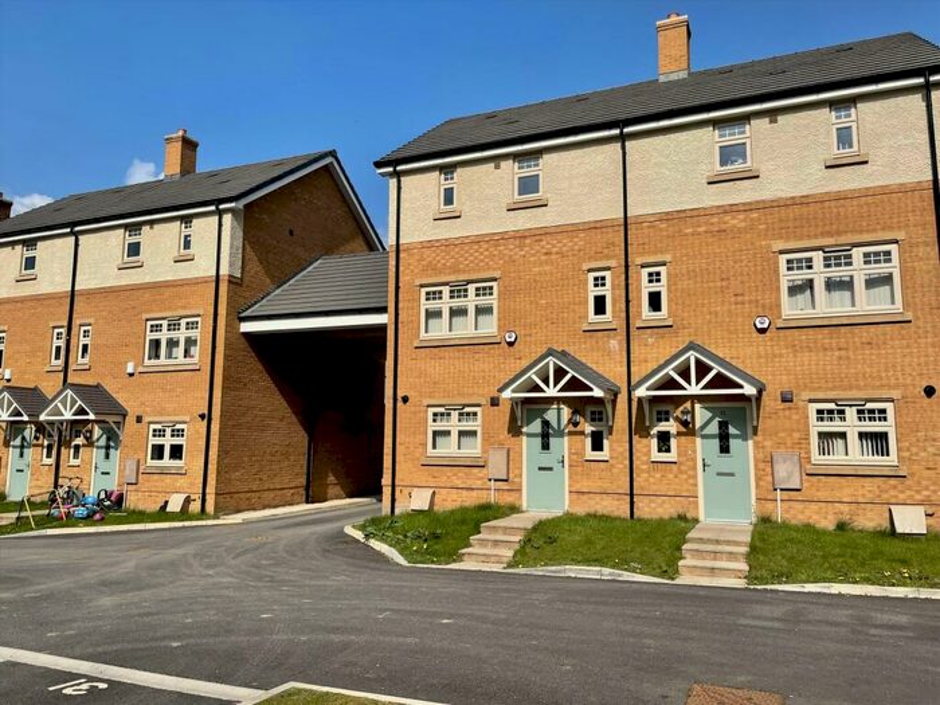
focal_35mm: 26
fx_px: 706
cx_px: 470
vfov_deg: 53.1
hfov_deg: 67.3
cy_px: 352
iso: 32
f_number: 1.6
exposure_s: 1/5291
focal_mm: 4.2
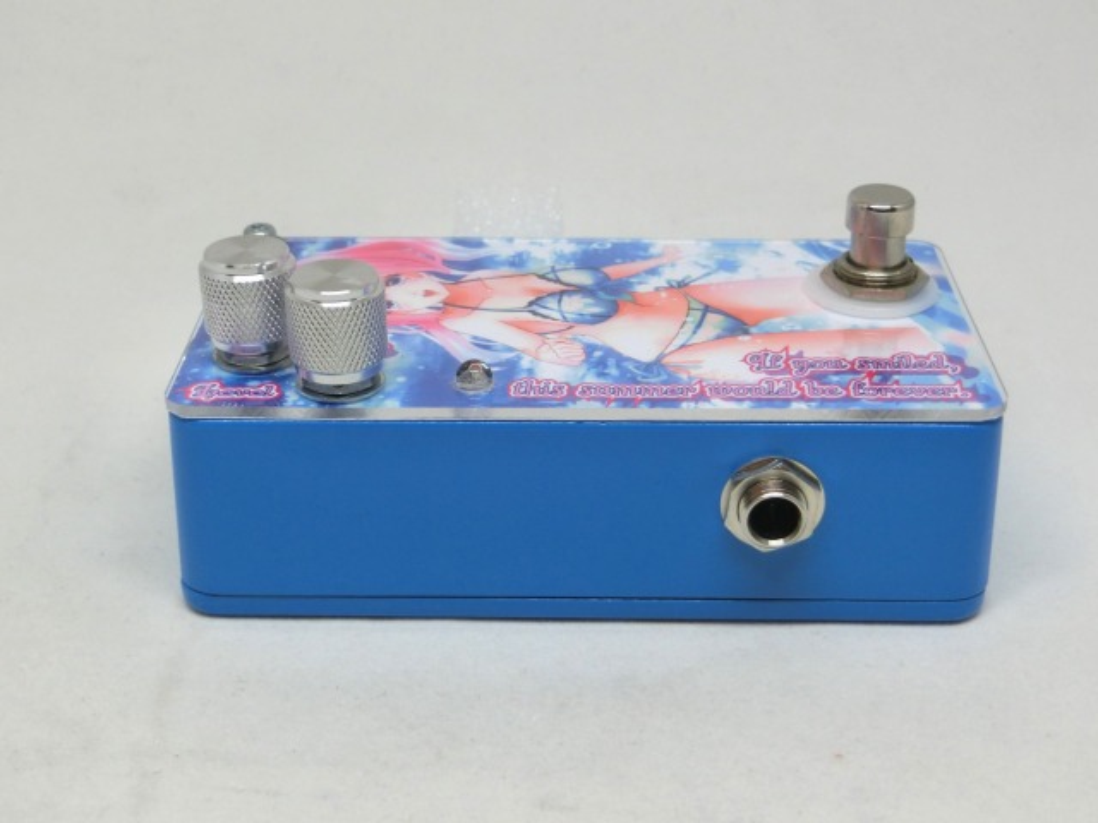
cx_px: 549
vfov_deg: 24.4
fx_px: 1903
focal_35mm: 60
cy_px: 412
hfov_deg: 32.2
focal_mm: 10.7
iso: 160
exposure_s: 1/125
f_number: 5
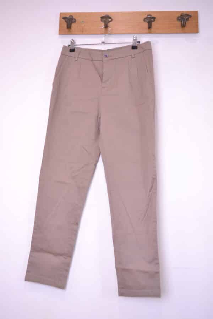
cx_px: 106
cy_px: 160
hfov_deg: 36.9
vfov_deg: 53.1
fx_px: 319
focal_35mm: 36
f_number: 4
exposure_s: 1/15
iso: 200
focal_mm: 24
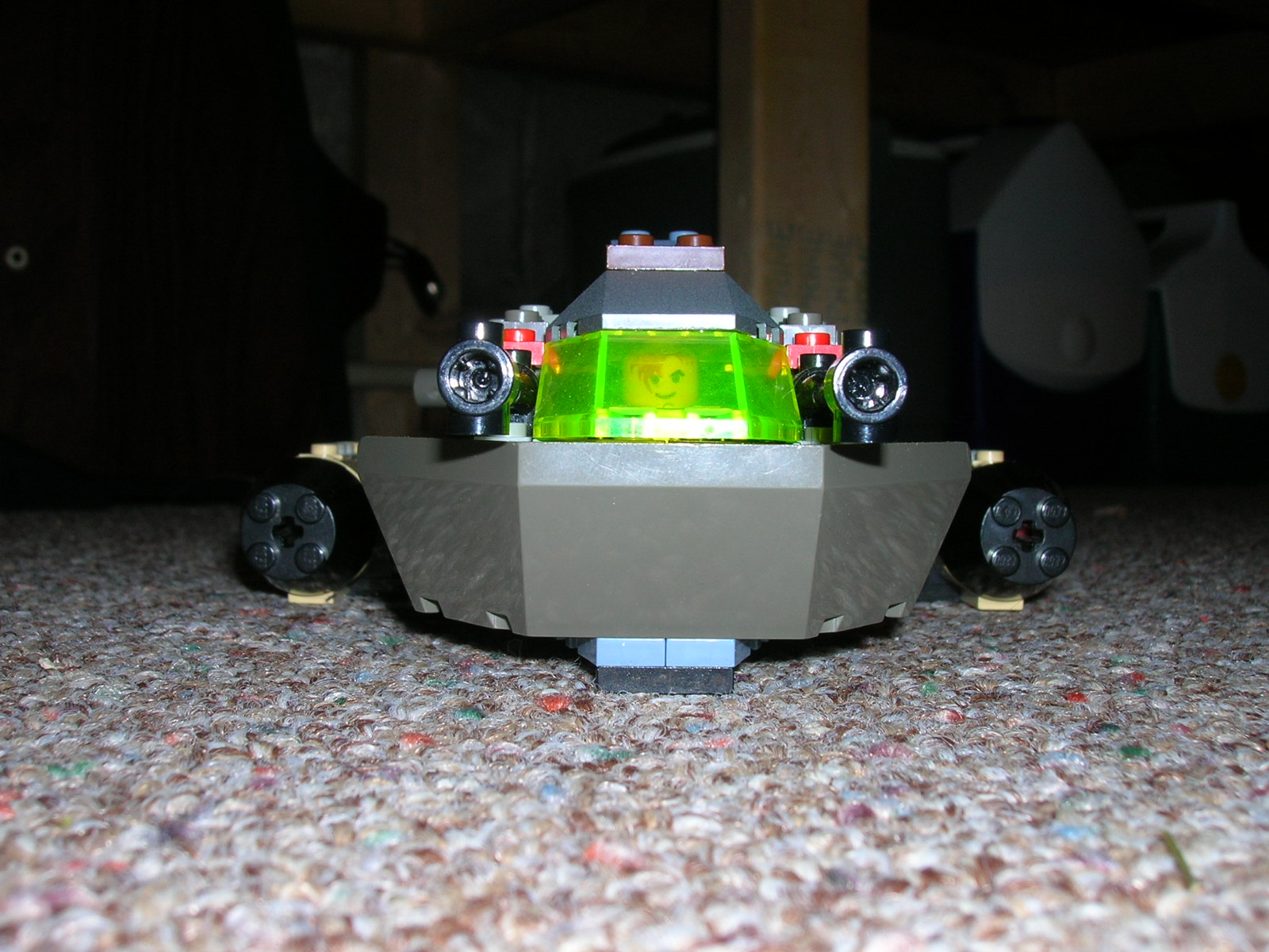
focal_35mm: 42
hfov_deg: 44.8
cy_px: 476
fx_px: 1540
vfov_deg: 34.3
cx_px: 634
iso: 50
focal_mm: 7
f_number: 5.2
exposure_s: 1/60.1
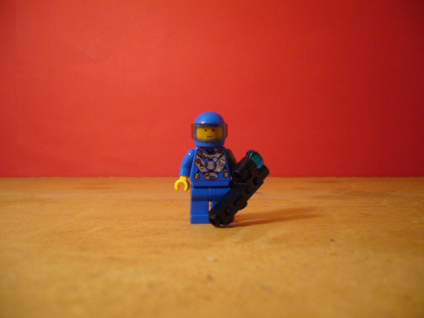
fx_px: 429
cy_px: 159
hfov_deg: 52.6
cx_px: 212
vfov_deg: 40.7
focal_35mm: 35
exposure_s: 1/20
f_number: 2.8
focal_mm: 5.8
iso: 100
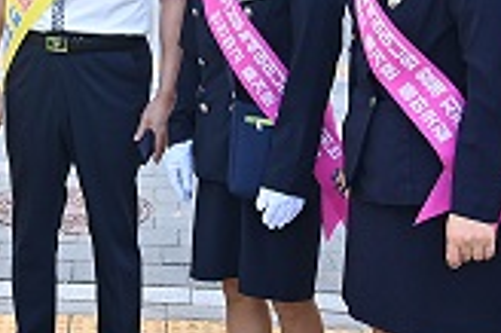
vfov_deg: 13.1
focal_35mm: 102
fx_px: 1418
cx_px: -43
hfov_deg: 19.3
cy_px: -41
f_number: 8
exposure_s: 1/320
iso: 800
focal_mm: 40
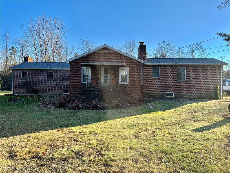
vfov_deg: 53.1
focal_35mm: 26
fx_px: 173
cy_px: 86
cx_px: 115
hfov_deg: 67.3
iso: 50
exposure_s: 1/967
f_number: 1.6
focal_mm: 5.1
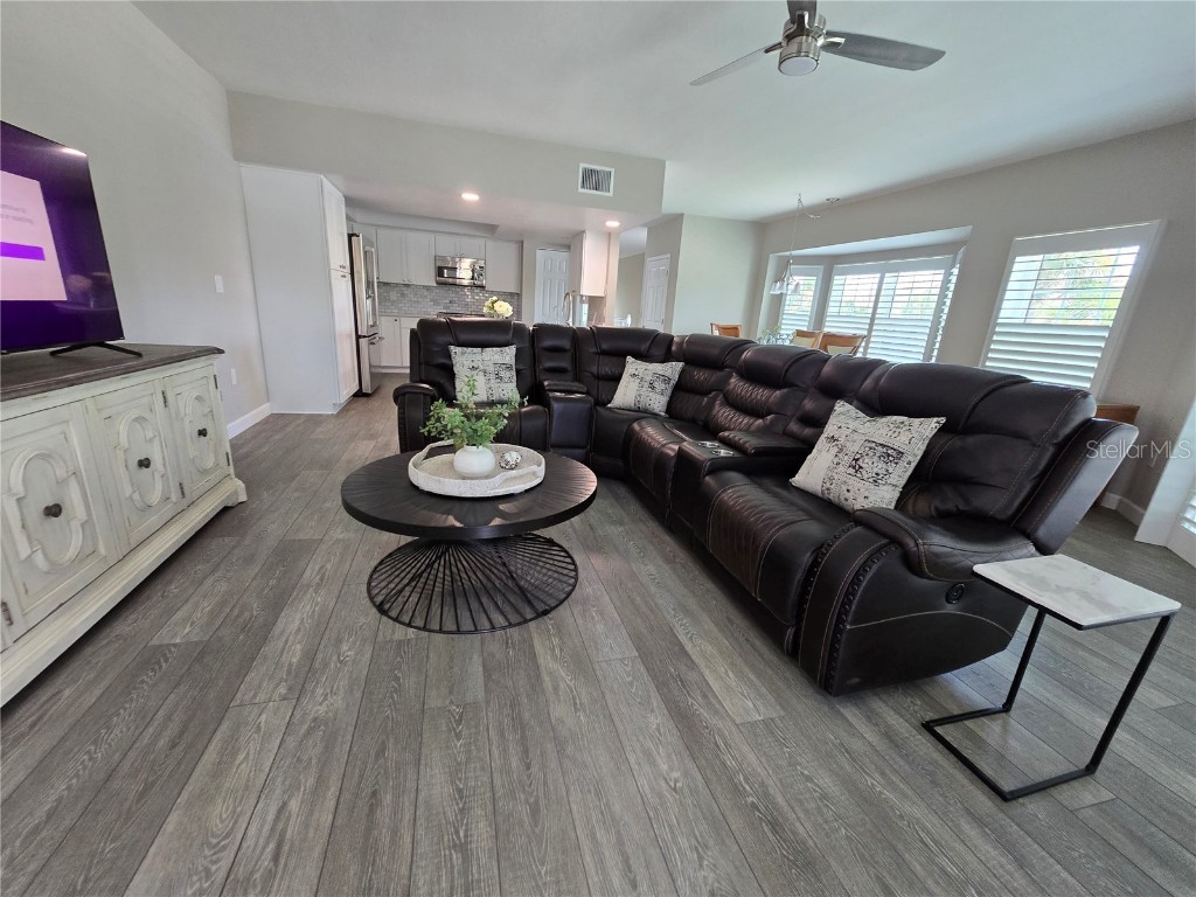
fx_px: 449
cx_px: 598
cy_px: 448
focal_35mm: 13
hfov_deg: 106.2
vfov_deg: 89.9
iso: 250
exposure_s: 1/60
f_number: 2.2
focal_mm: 2.2
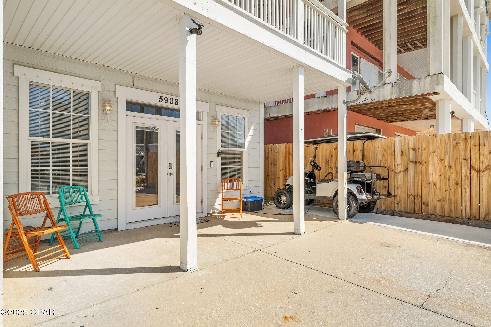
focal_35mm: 20
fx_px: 273
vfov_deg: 61.9
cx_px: 246
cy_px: 164
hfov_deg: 84.0
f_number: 9
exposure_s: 1/60
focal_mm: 20
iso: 100
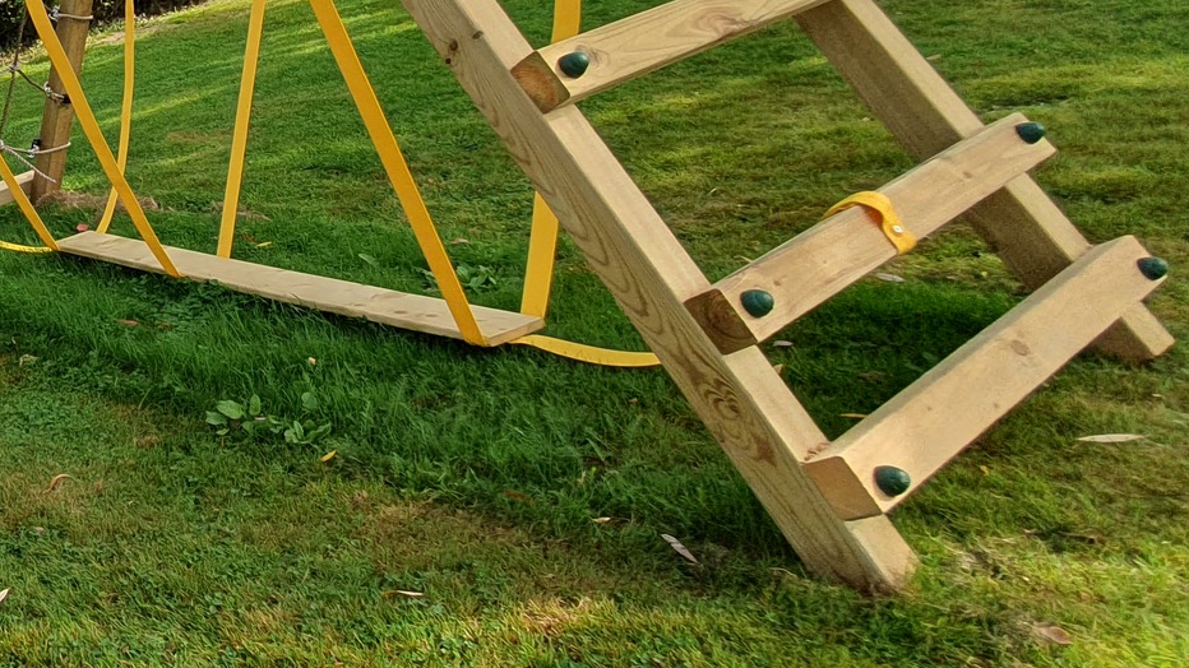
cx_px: -111
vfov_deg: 33.2
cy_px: 182
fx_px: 1103
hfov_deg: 43.9
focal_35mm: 35
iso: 50
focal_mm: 1.8
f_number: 2.2
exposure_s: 1/473
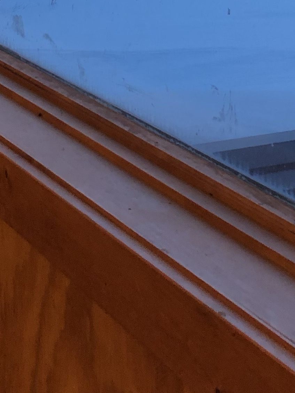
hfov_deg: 14.8
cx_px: 153
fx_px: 1136
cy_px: -215
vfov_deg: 17.4
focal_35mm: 100
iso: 25
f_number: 1.8
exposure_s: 1/30
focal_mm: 3.99
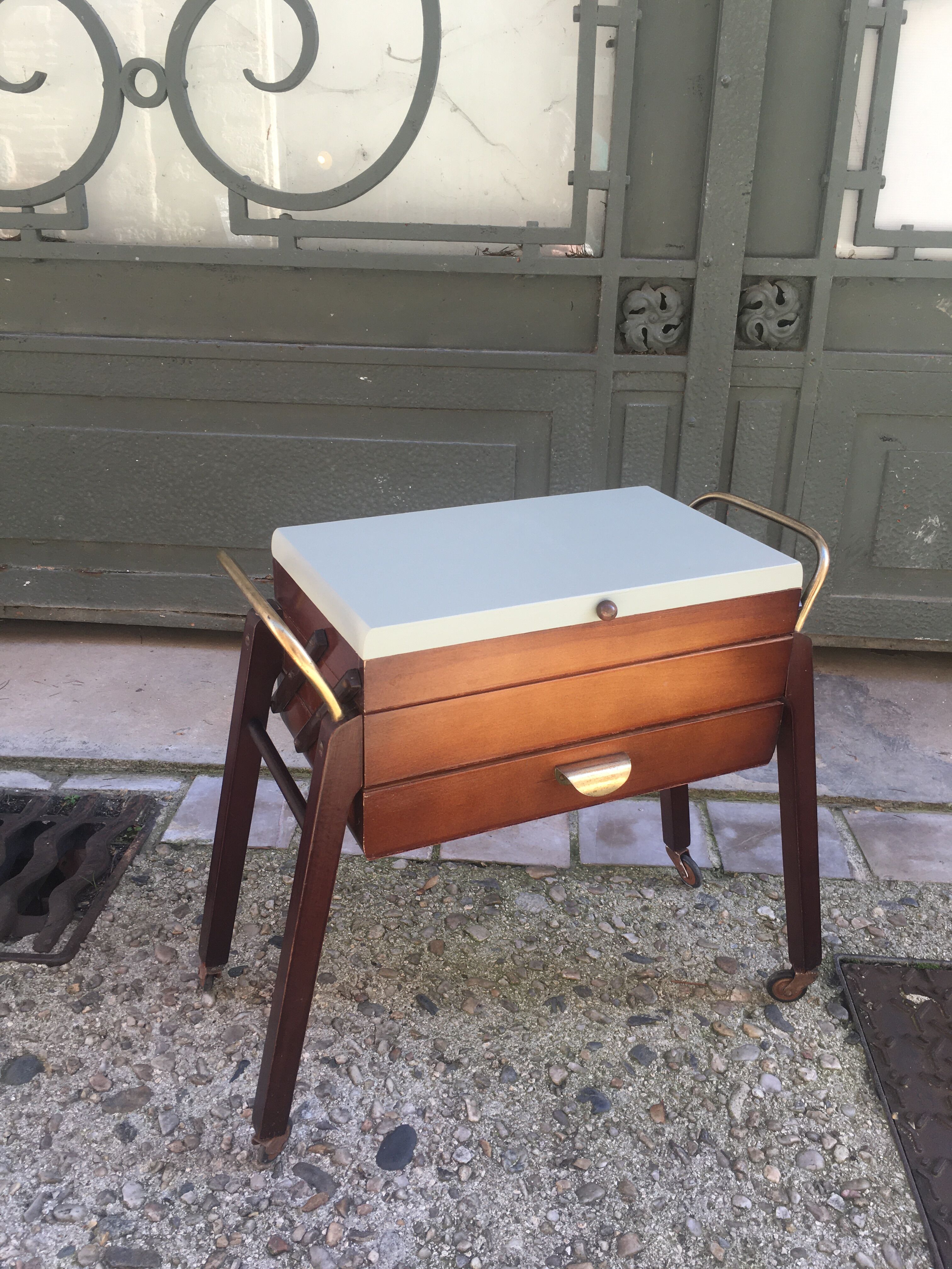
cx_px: 476
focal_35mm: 29
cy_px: 634
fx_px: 1063
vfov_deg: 61.7
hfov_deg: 48.2
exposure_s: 1/100
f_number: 2.2
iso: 32
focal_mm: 4.15
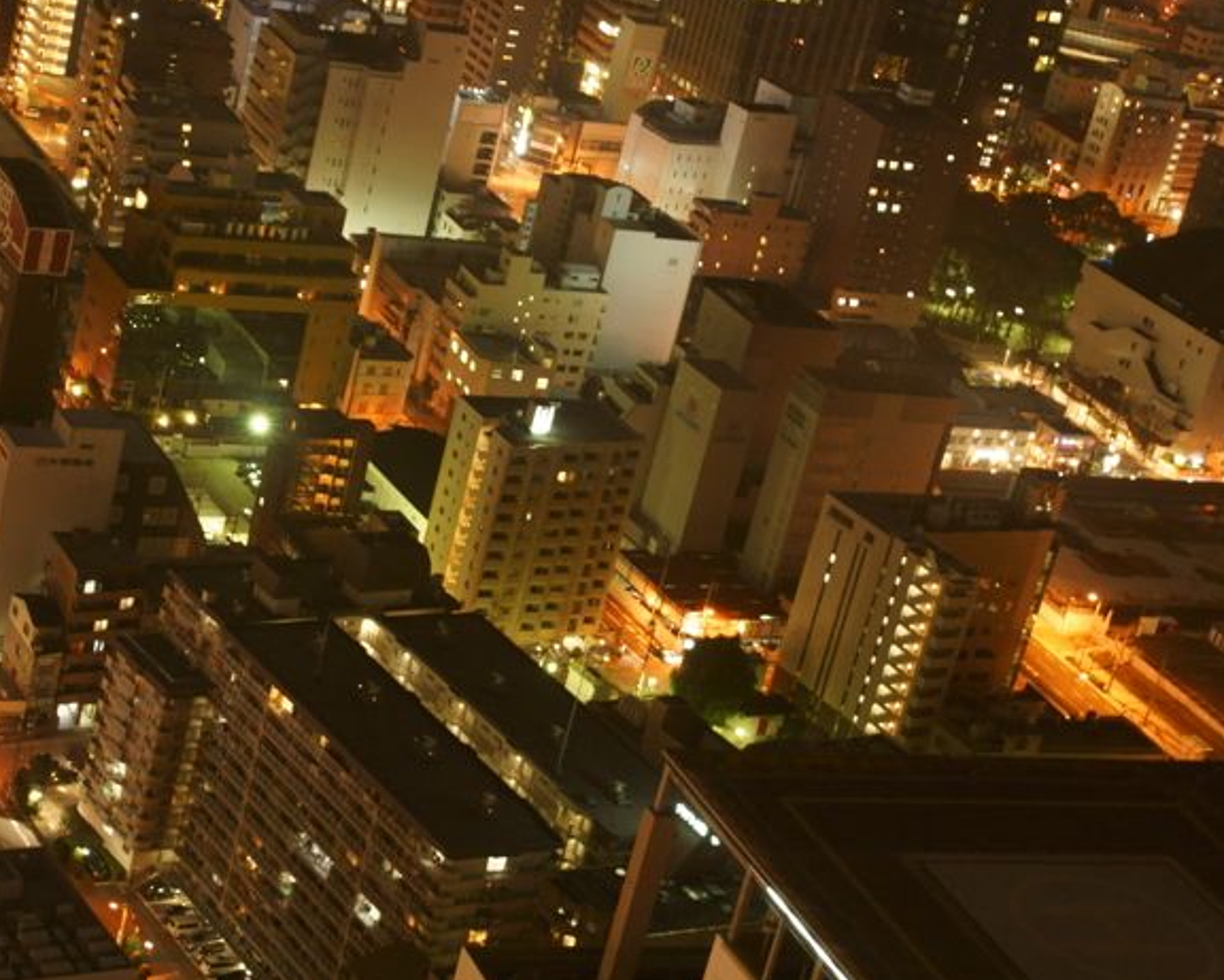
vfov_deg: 20.4
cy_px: 474
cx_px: 363
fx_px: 2717
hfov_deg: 25.2
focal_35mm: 75
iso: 800
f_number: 4
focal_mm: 30
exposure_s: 1/1.25
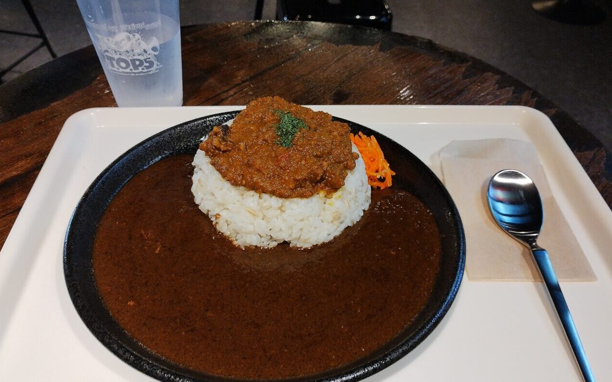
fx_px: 500
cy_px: 212
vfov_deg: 41.8
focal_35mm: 30
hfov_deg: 62.9
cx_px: 307
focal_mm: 4.27
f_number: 1.8
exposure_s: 1/50
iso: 600
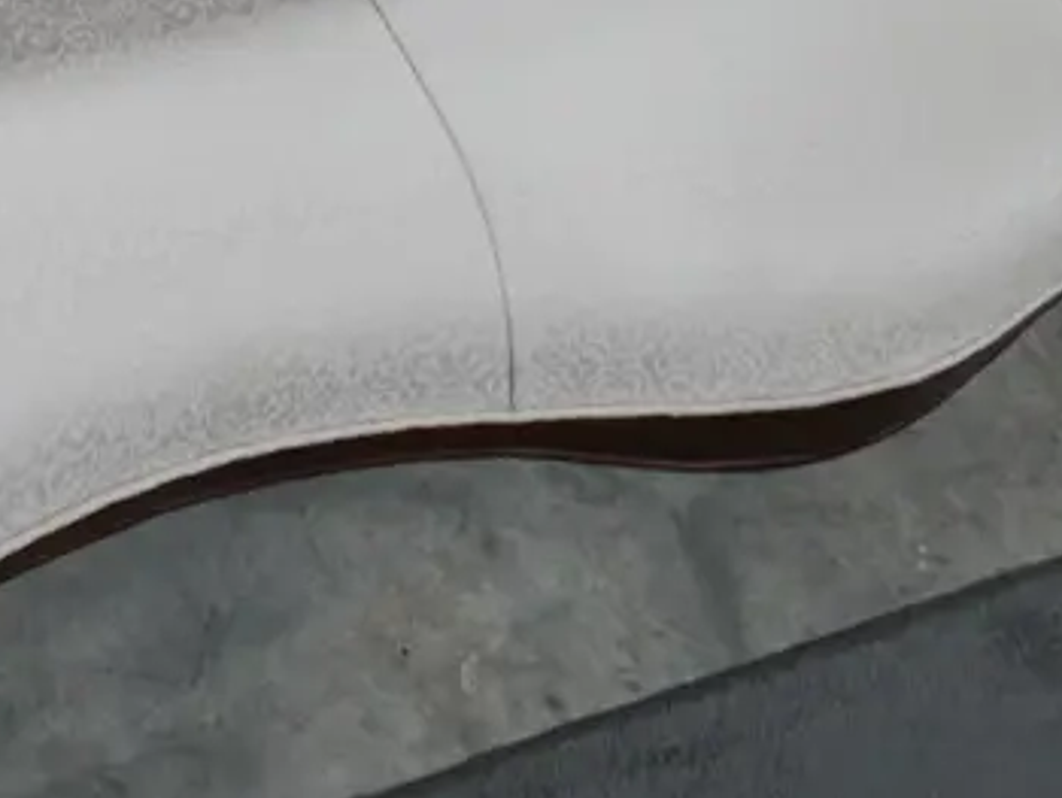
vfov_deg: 16.9
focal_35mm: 82
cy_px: -244
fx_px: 2517
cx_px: 309
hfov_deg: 23.7
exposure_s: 1/60
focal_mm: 14
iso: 250
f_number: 3.5
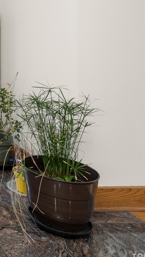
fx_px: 308
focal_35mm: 45
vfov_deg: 42.8
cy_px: 41
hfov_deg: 18.0
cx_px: -146
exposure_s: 1/30
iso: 400
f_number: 10
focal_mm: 16
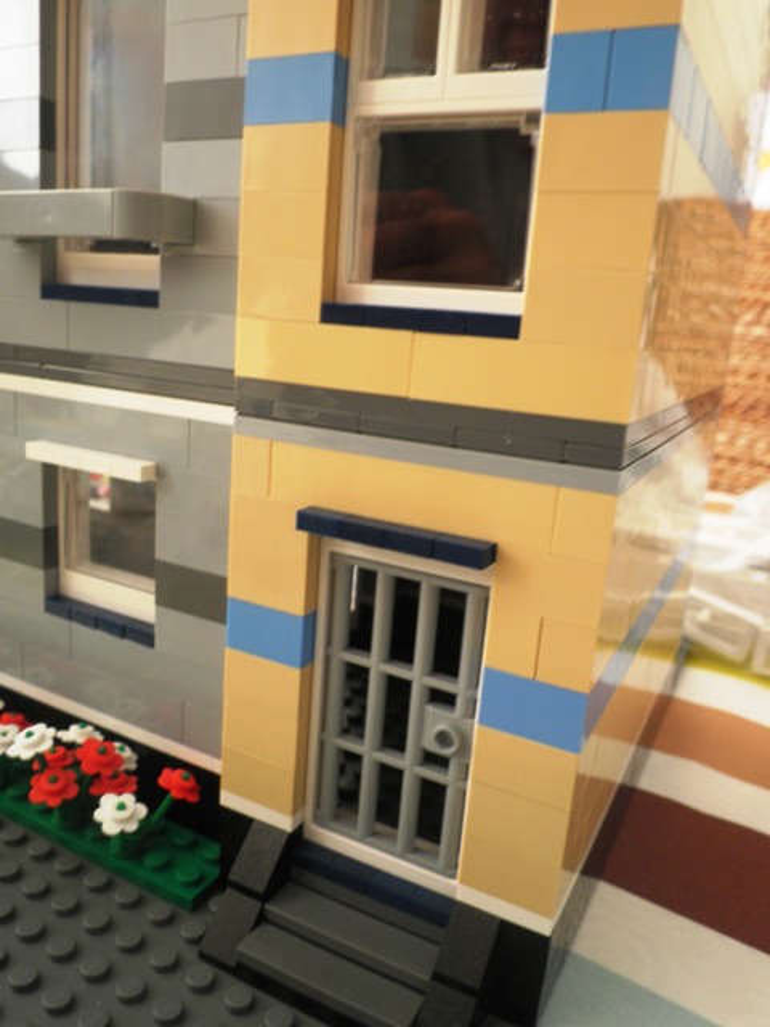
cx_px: 385
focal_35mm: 26
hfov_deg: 53.1
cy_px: 514
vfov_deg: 67.3
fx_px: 771
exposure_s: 1/30
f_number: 2.8
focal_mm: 4.7
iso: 80
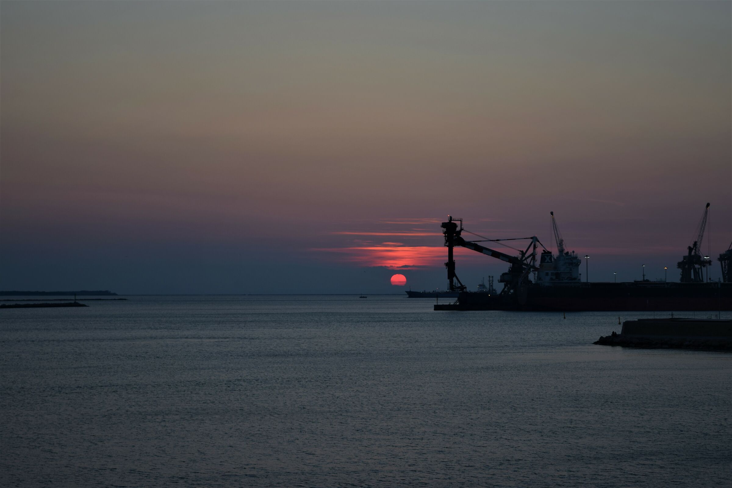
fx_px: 1677
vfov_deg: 16.6
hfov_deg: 24.6
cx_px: 366
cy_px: 244
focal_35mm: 82
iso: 100
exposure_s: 1/160
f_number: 5.6
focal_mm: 55
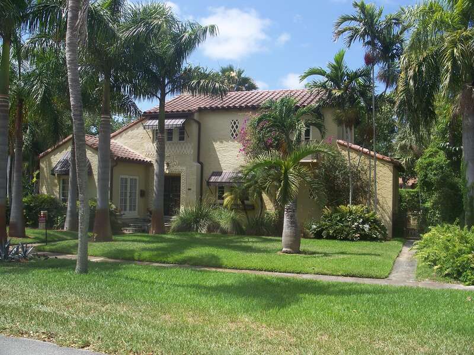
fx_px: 507
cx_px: 237
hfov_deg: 50.1
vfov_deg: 38.7
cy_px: 178
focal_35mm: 37
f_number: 4
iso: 64
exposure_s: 1/400
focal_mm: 7.8
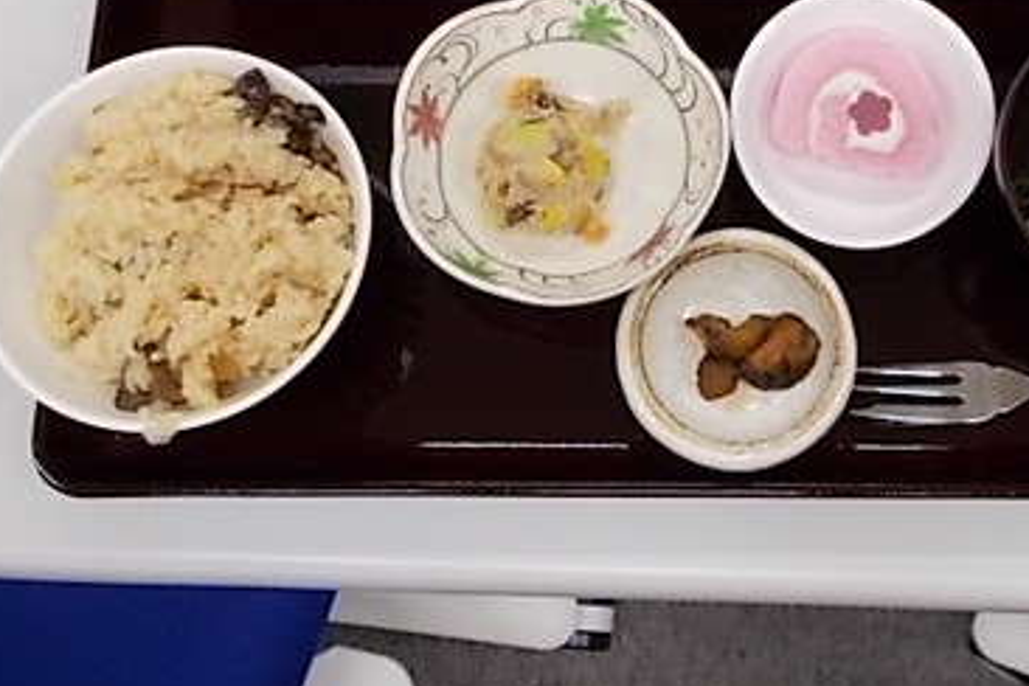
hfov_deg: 37.0
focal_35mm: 53
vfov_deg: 25.2
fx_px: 1515
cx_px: 707
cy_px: 157
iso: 125
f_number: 3.6
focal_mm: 6
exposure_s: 1/25
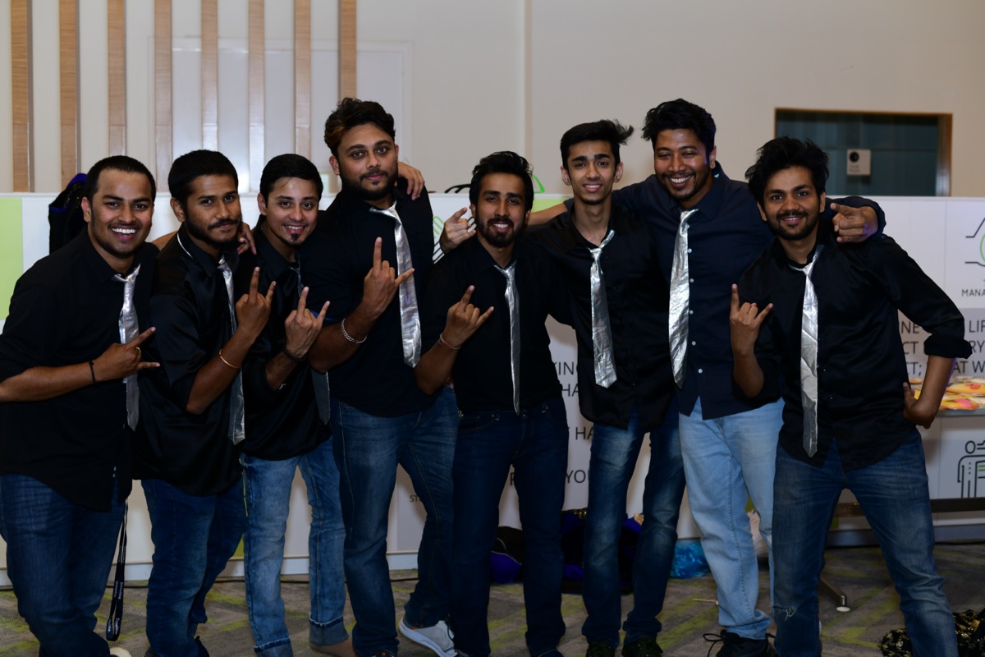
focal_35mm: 50
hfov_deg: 39.6
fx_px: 1368
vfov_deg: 27.0
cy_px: 328
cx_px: 492
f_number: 3.5
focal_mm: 50
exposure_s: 1/100
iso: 400
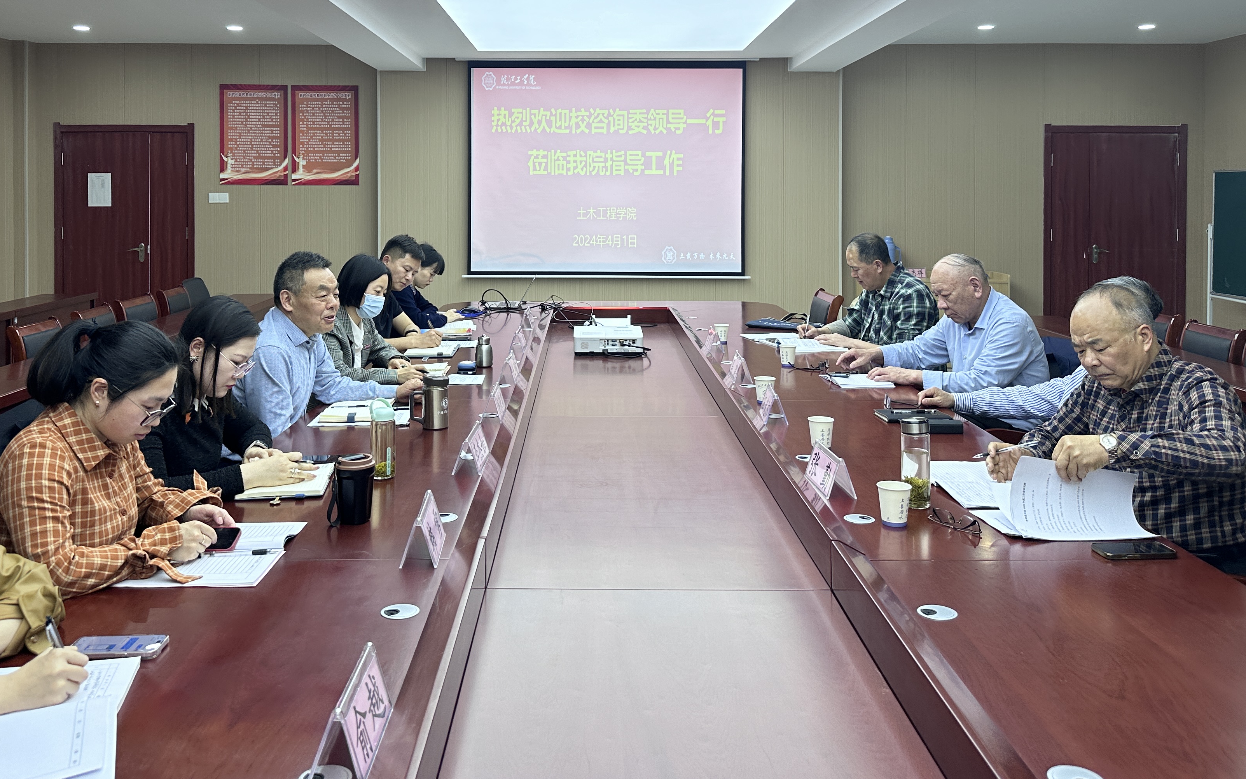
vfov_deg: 38.5
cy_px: 200
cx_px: 574
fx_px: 1087
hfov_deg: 59.6
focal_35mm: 32
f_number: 1.78
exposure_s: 1/157
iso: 64
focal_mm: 6.86
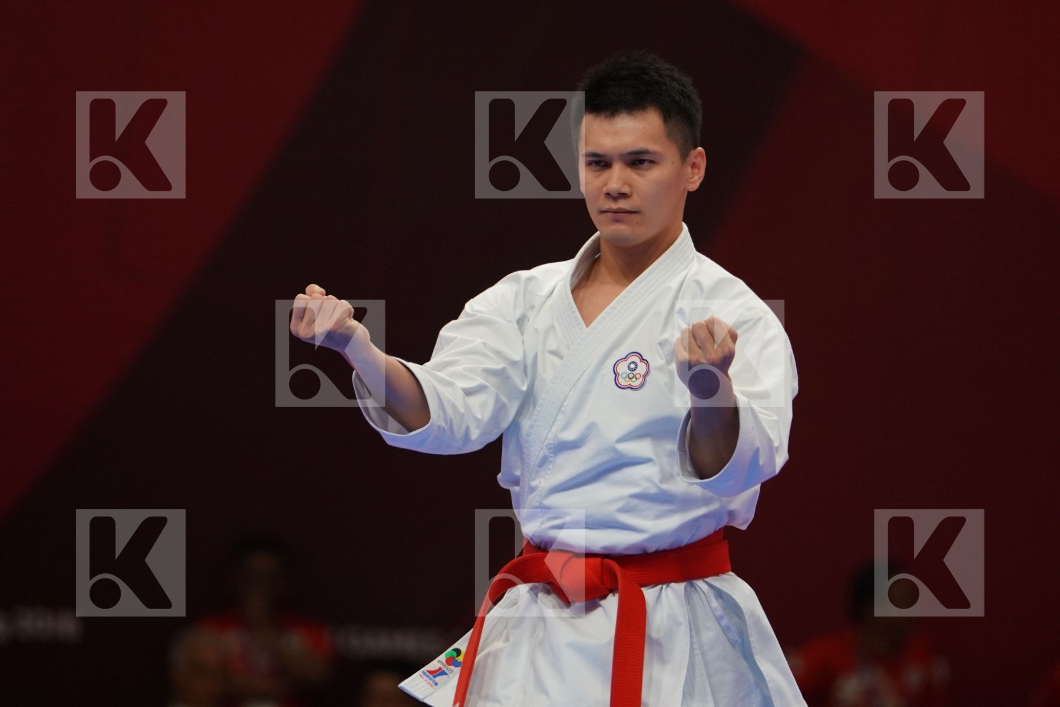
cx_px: 530
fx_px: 12366
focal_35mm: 420
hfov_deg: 4.9
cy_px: 354
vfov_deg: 3.3
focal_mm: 280
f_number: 4
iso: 1000
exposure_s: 1/500
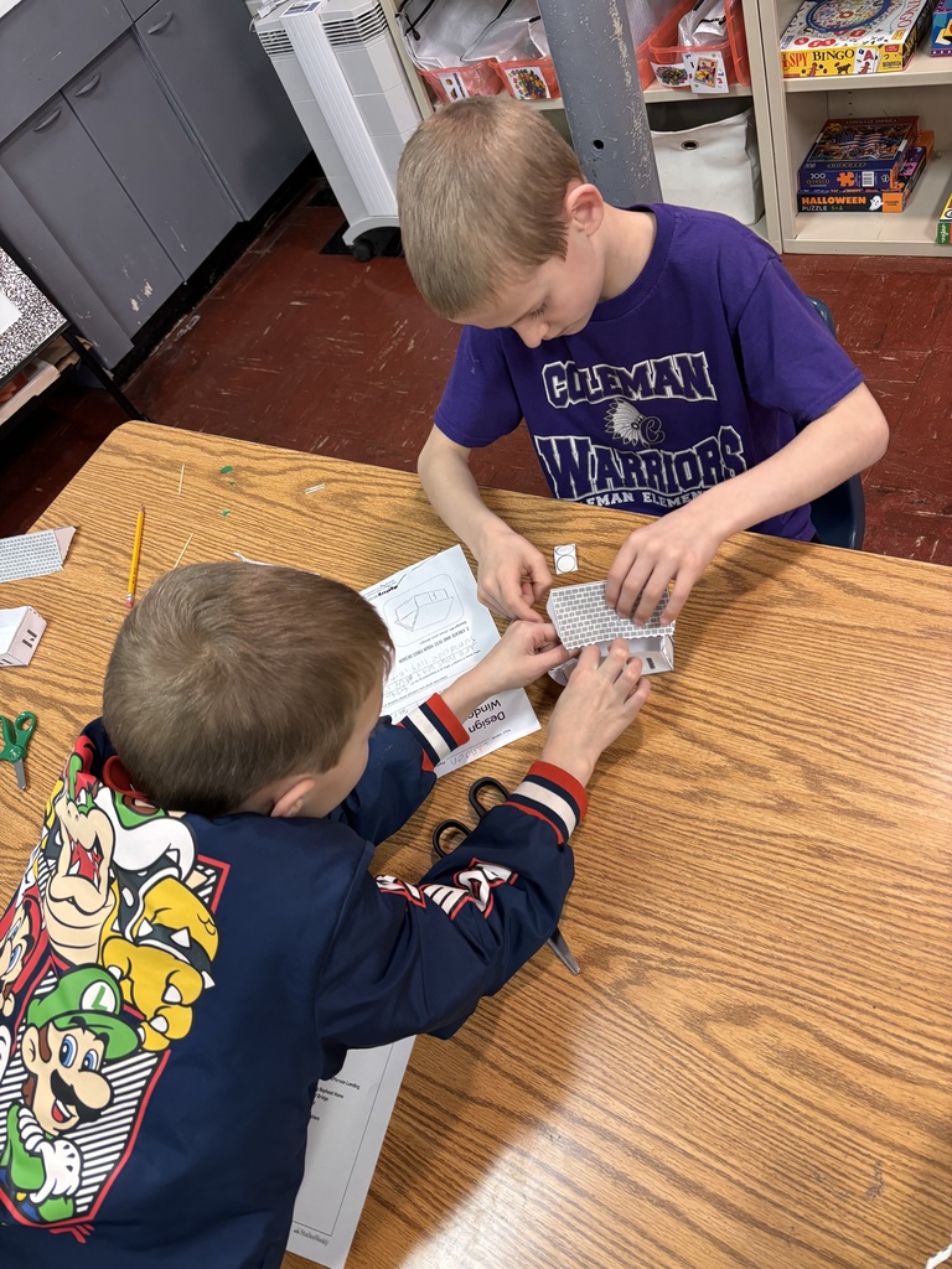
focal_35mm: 26
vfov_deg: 67.3
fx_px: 953
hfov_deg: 53.1
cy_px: 634
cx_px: 476
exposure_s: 1/60
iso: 200
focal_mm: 5.96
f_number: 1.6
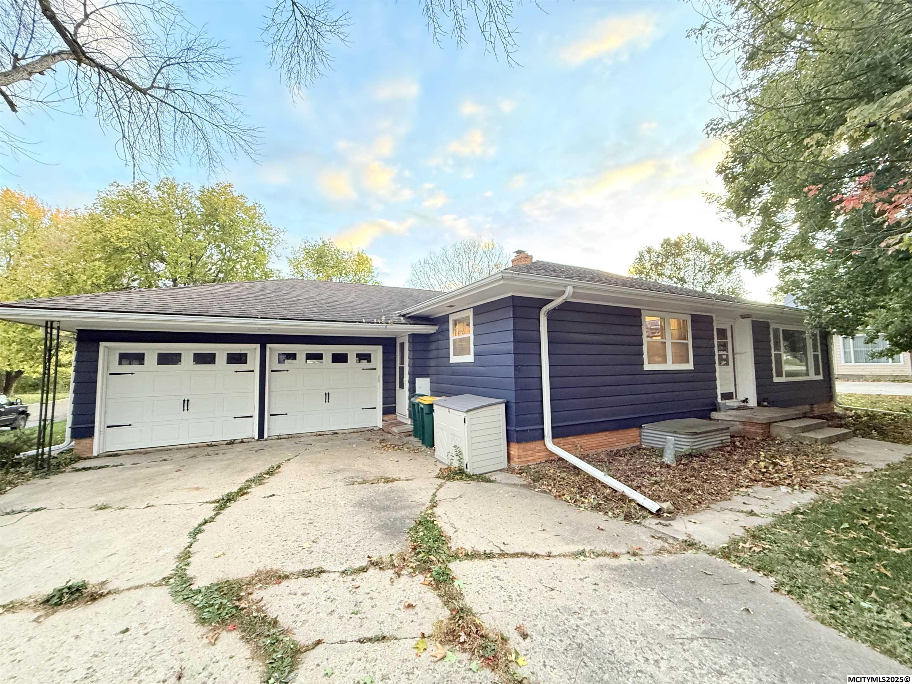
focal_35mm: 14
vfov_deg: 85.7
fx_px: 369
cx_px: 456
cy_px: 342
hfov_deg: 102.1
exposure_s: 1/60
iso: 500
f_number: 2.2
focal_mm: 2.22
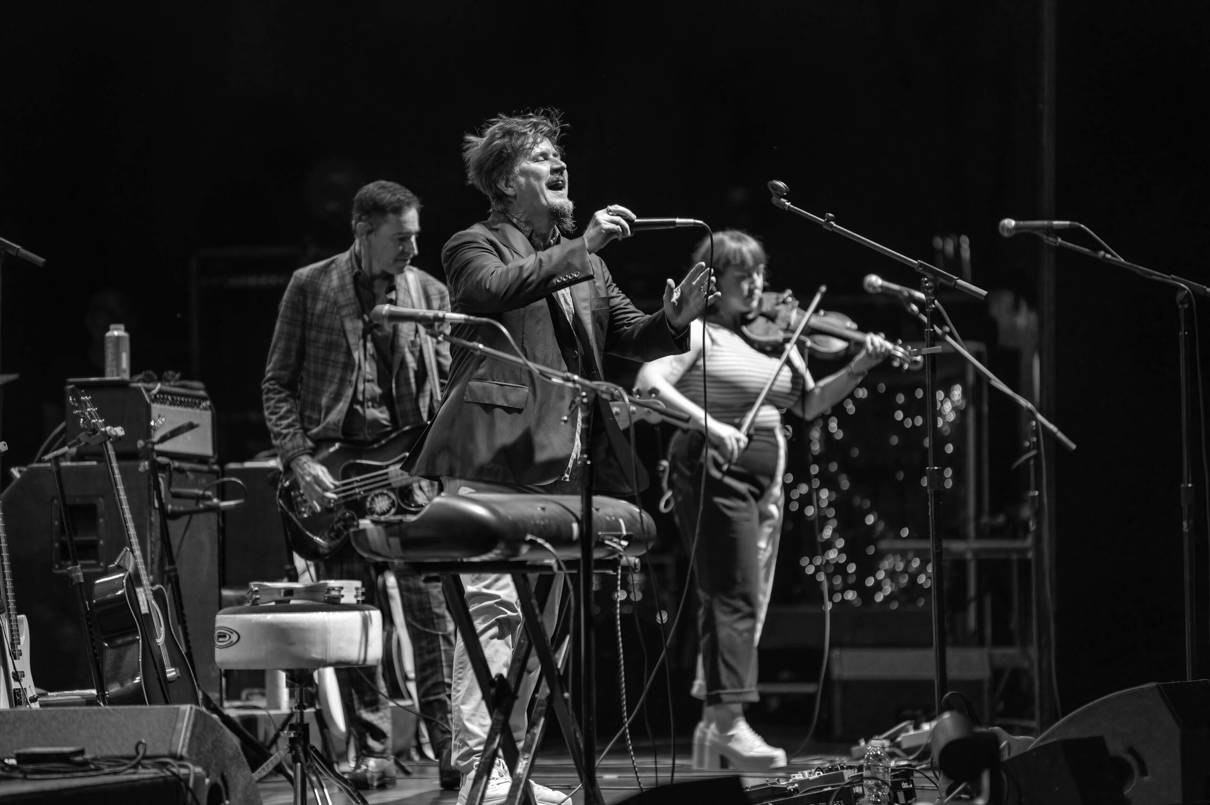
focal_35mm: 200
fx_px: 6717
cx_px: 605
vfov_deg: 6.9
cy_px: 402
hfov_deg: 10.3
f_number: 2.8
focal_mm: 200
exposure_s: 1/400
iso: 3200
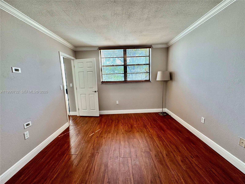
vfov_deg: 85.7
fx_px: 99
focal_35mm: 14
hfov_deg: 102.1
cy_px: 92
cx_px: 122
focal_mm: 2.22
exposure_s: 1/120
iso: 80
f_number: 2.2
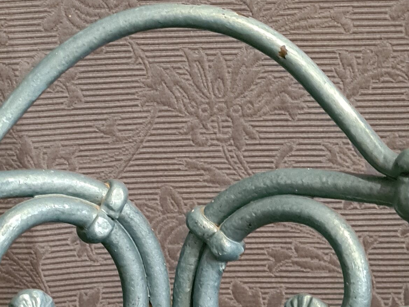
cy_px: 294
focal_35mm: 90
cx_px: 159
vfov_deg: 16.1
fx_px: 1063
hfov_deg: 21.7
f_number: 1.8
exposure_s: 1/25
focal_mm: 5.4
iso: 640
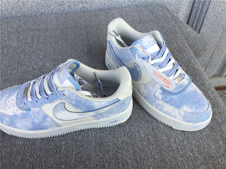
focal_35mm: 31
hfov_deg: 58.4
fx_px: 202
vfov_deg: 45.4
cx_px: 113
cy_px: 84
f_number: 2.4
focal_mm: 3.3
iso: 25
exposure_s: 1/356
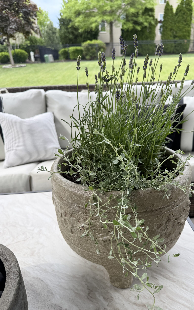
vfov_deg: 70.4
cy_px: 156
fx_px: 220
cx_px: 113
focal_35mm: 26
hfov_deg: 47.4
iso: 80
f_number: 1.78
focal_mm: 6.76
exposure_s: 1/792
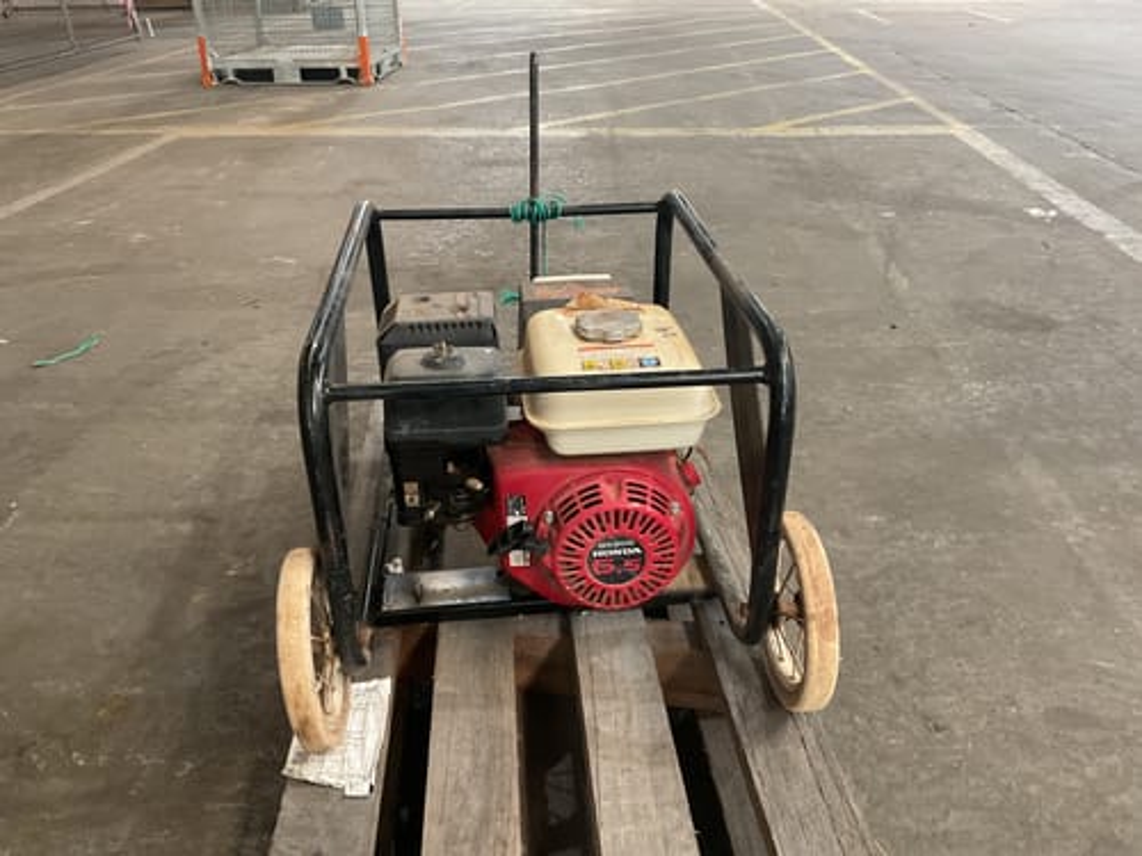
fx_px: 957
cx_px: 571
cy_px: 428
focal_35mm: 29
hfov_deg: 61.7
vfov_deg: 48.2
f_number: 1.8
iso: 200
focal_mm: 3
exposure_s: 1/50
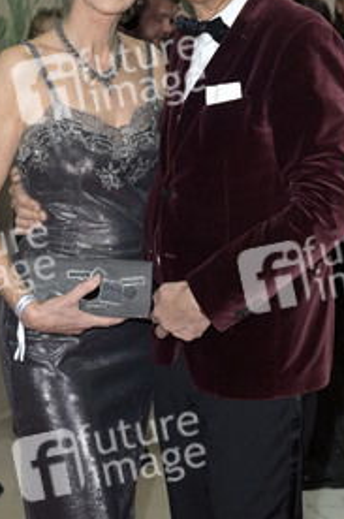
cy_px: 175
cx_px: 164
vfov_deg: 22.6
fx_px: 1295
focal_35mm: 90
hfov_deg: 15.1
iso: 640
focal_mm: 62
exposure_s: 1/200
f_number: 5.6
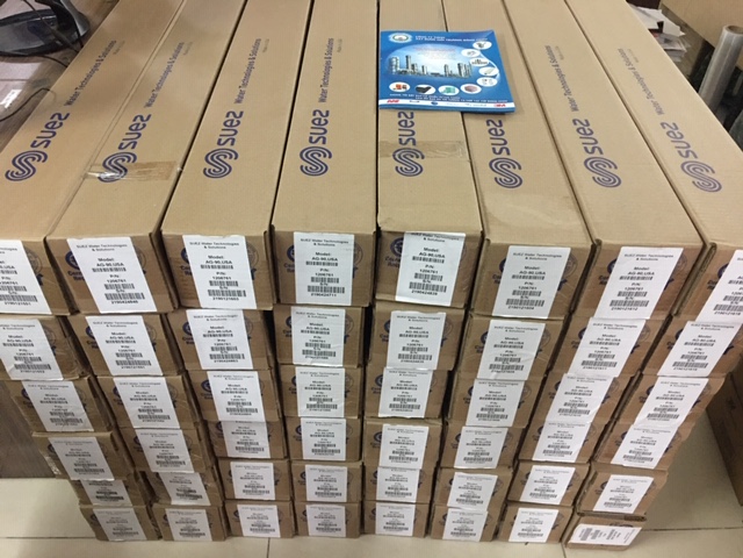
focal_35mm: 29
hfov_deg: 61.7
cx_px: 372
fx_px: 622
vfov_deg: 48.2
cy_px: 279
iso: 160
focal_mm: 4.15
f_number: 2.2
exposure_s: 1/8
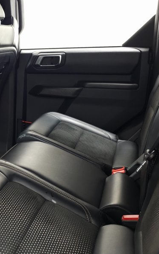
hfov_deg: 25.6
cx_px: -55
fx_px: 291
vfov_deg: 47.1
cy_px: 120
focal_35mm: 42
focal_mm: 6.3
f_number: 1.7
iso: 320
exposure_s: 1/40
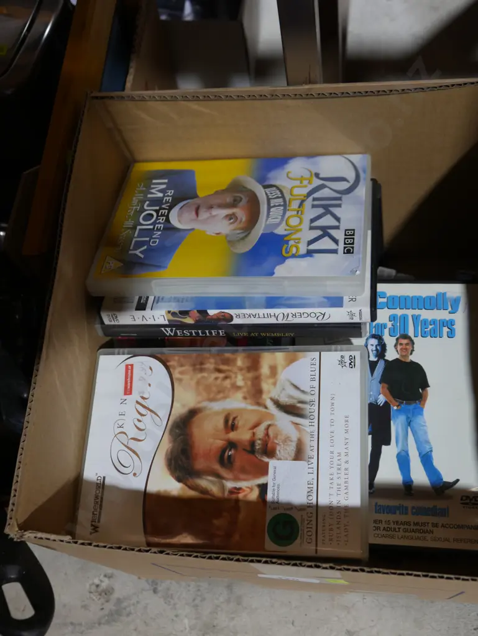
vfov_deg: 46.8
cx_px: 239
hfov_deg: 36.0
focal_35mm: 40
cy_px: 318
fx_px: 736
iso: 400
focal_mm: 20
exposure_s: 1/60
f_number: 4.5
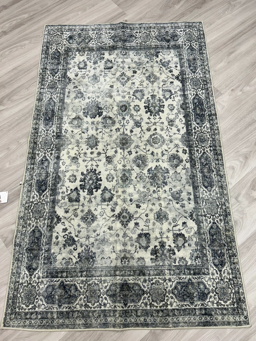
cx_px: 128
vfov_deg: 67.3
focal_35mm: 26
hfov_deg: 53.1
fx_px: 256
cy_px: 170
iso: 64
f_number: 1.5
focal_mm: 5.7
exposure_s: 1/120
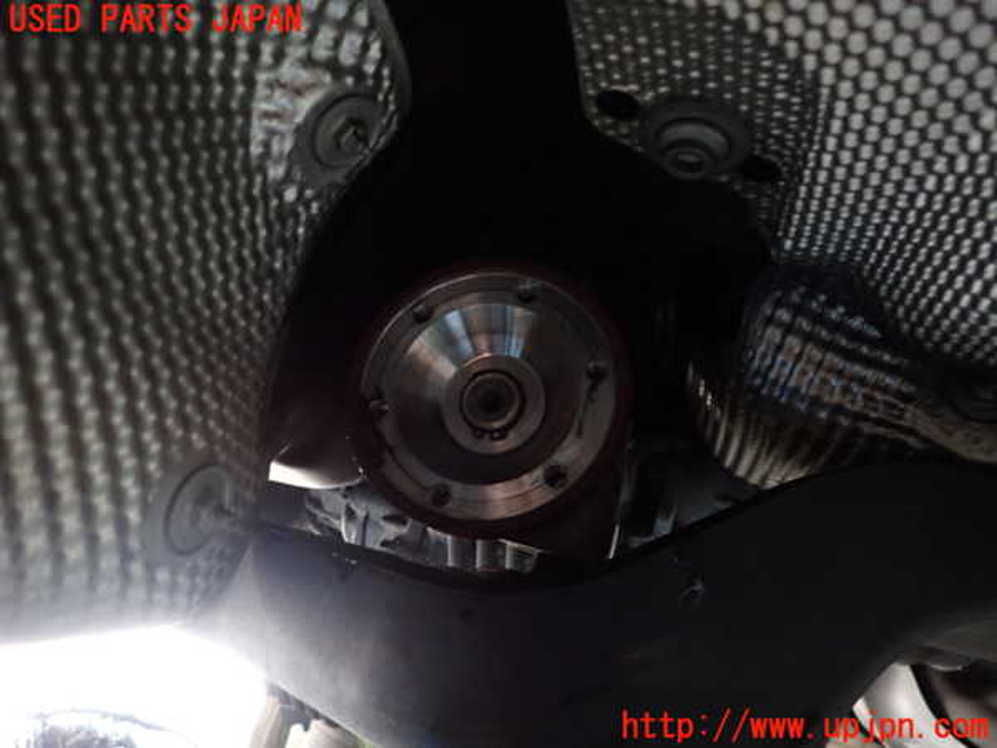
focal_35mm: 25
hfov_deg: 69.4
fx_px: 720
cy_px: 374
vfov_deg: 54.9
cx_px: 498
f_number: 2
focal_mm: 4.5
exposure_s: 1/30
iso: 250
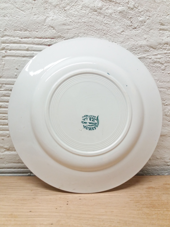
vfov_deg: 63.4
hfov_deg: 49.7
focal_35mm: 28
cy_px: 114
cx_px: 85
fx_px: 183
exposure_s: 1/120
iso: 100
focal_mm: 3.7
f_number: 1.9
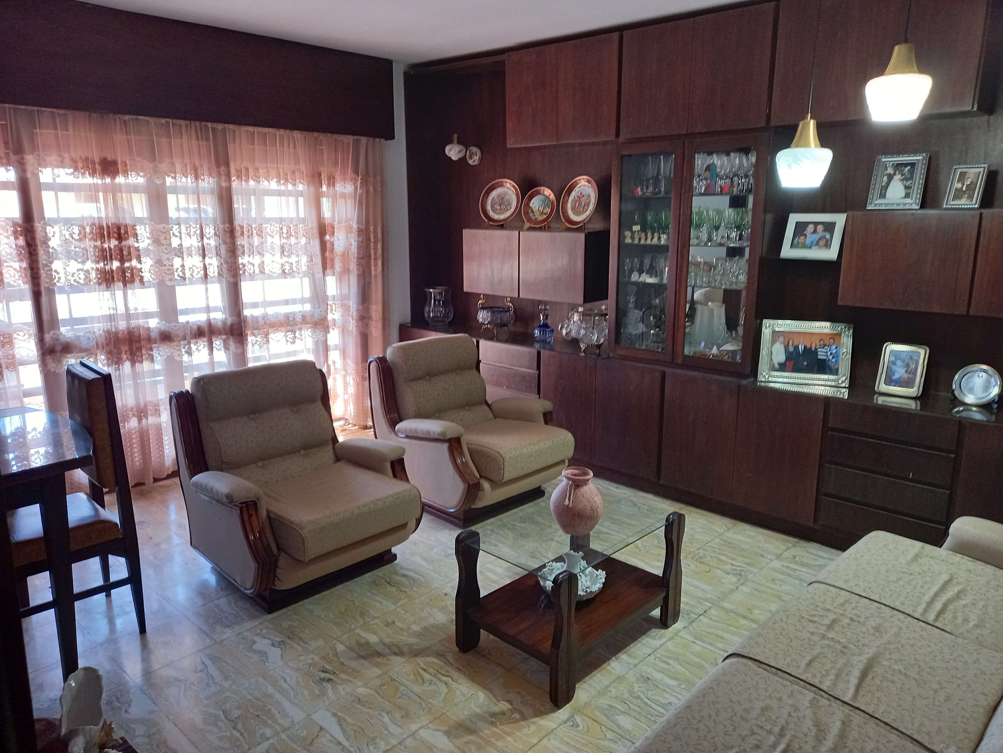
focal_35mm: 25
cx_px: 502
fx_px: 724
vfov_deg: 54.9
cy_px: 376
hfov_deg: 69.4
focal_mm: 4.6
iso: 250
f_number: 2
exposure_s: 1/33
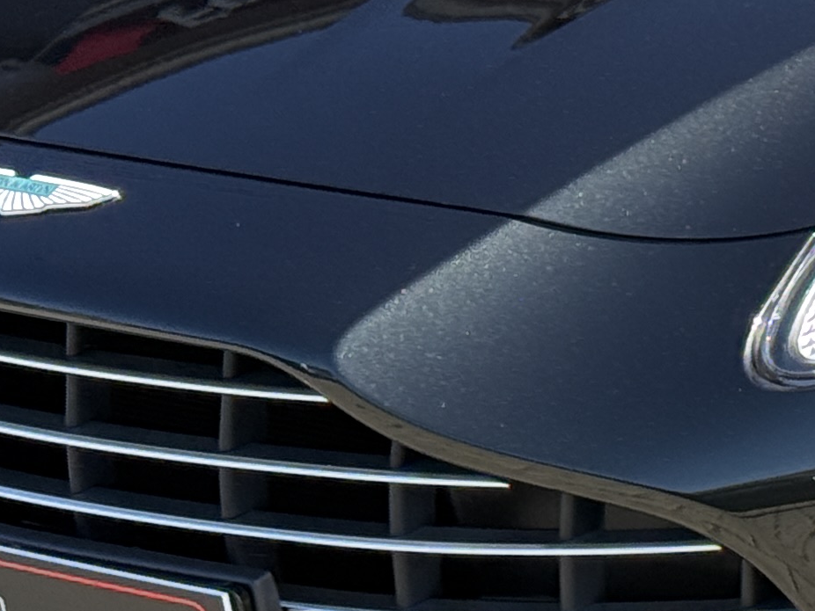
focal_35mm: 209
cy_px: 76
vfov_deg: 7.1
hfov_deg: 9.2
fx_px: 4922
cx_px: 1302
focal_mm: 6.76
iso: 100
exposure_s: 1/1330
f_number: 1.78
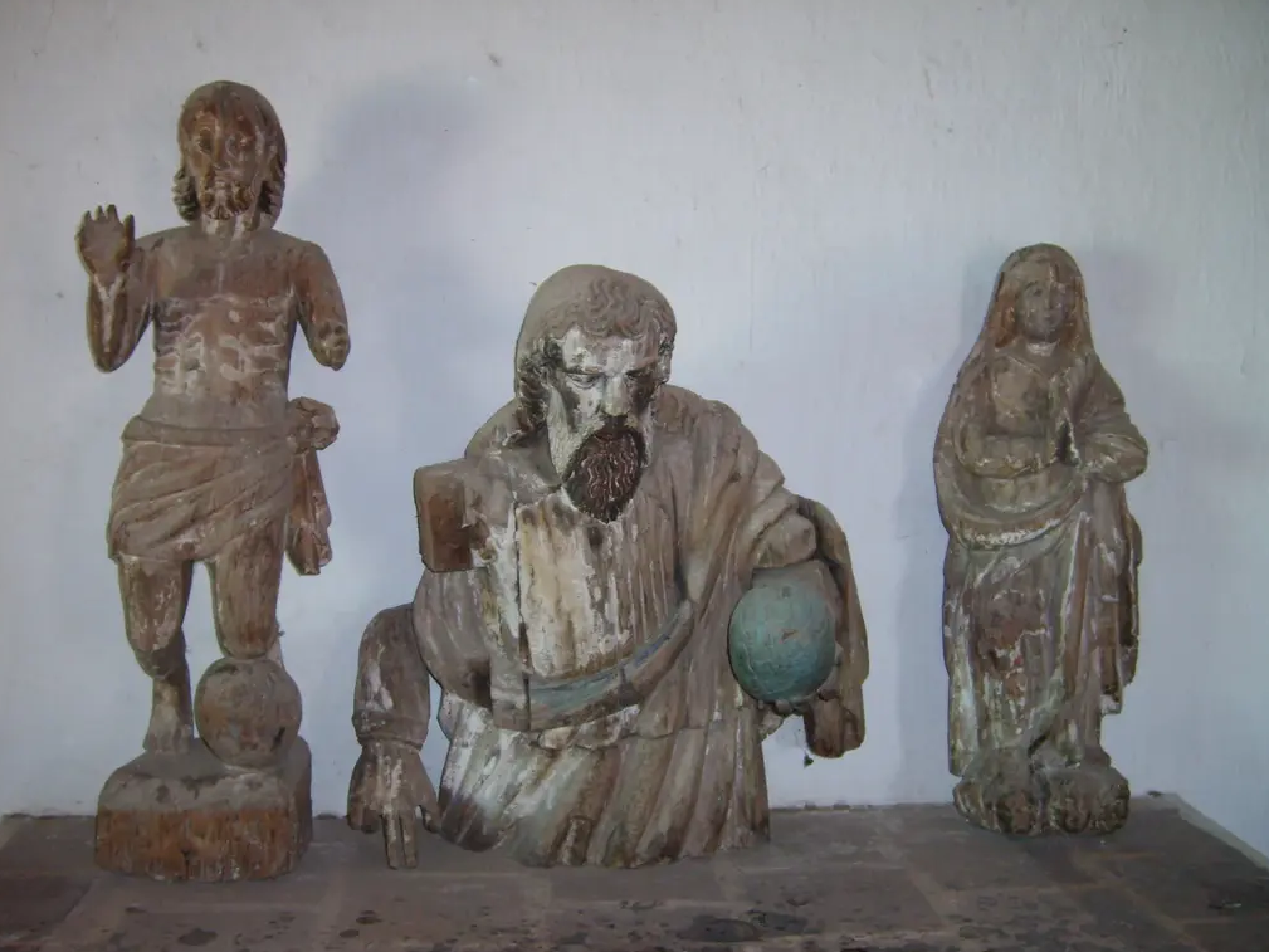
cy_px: 493
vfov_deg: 38.7
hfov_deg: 50.1
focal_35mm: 37
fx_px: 1357
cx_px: 614
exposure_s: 1/45
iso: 100
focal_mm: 5.8
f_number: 2.8
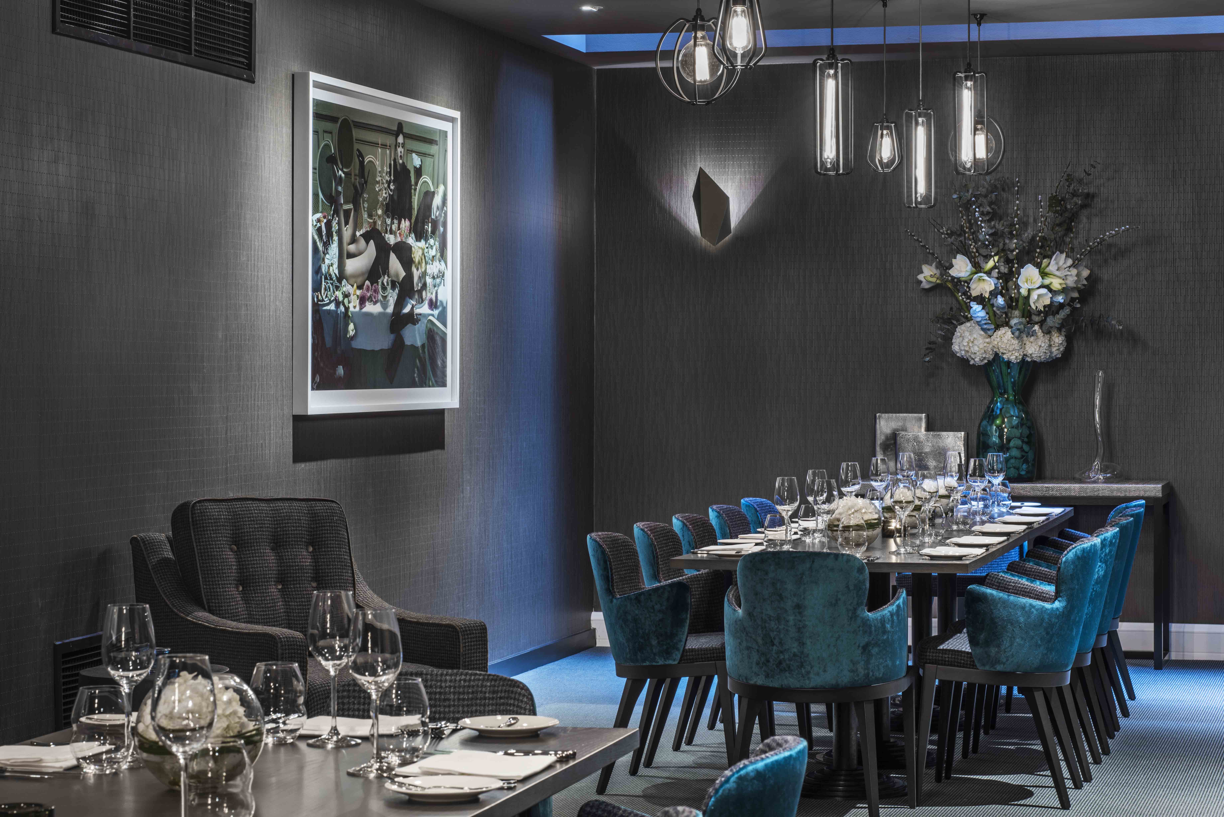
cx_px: 612
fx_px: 2891
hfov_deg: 23.9
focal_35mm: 85
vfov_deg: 16.1
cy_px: 408
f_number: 16
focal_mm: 85
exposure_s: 24
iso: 64
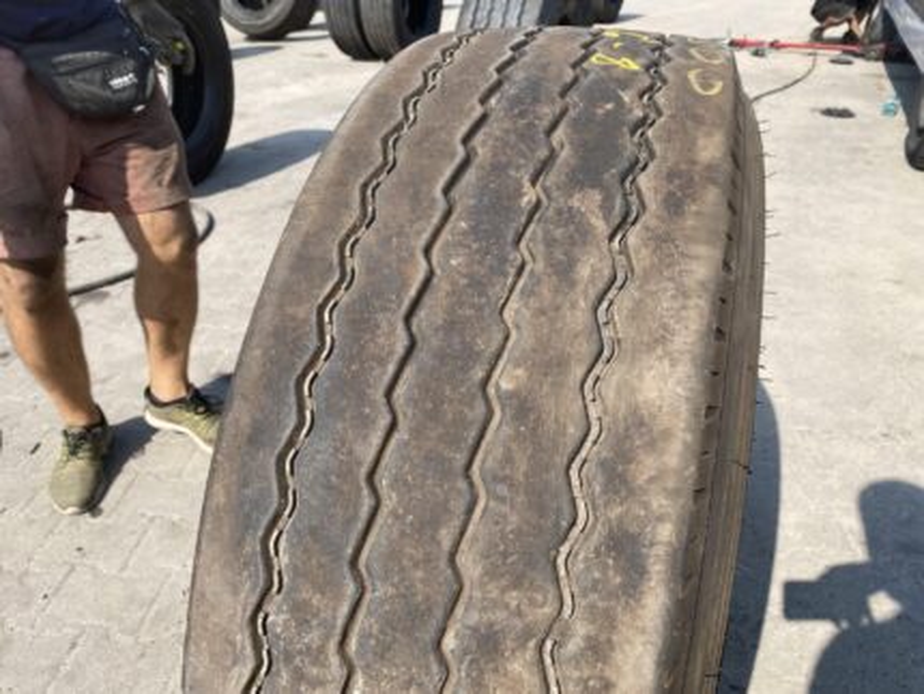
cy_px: 347
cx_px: 462
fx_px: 694
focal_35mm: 26
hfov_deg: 67.3
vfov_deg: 53.1
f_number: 1.8
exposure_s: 1/1808
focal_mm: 4.25
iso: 32
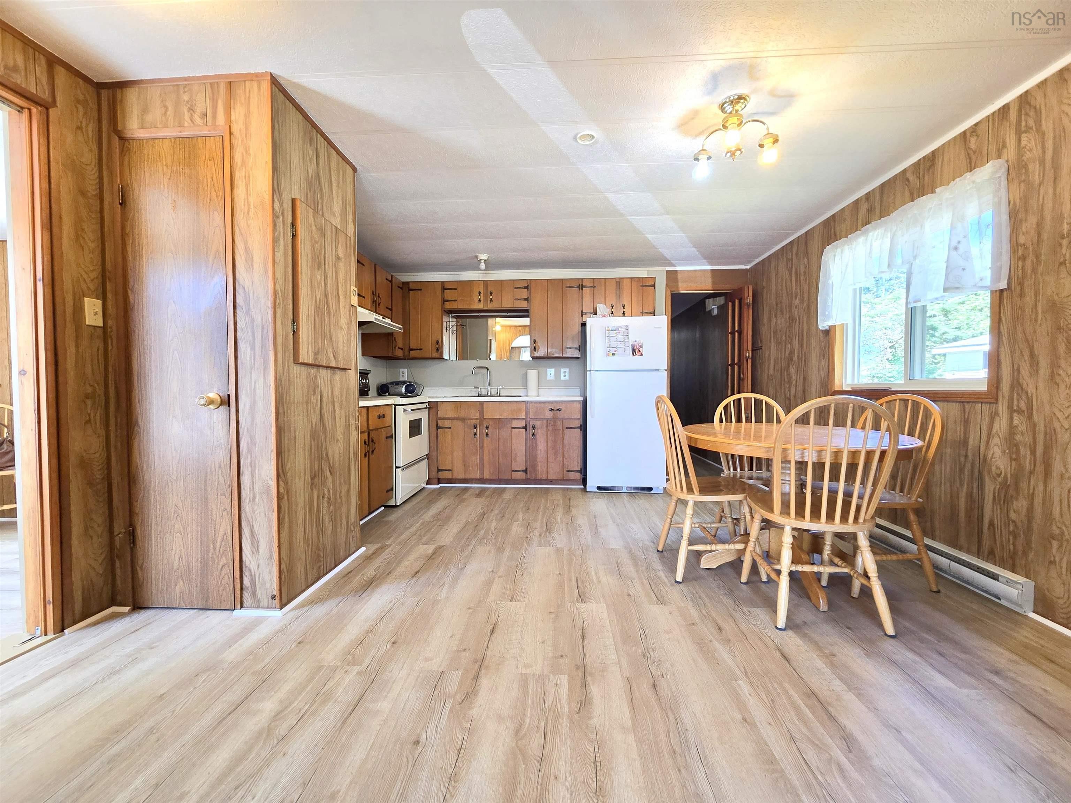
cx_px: 536
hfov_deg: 106.2
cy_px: 402
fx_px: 402
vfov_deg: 89.9
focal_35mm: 13
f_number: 2.2
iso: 125
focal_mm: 2.2
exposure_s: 1/60
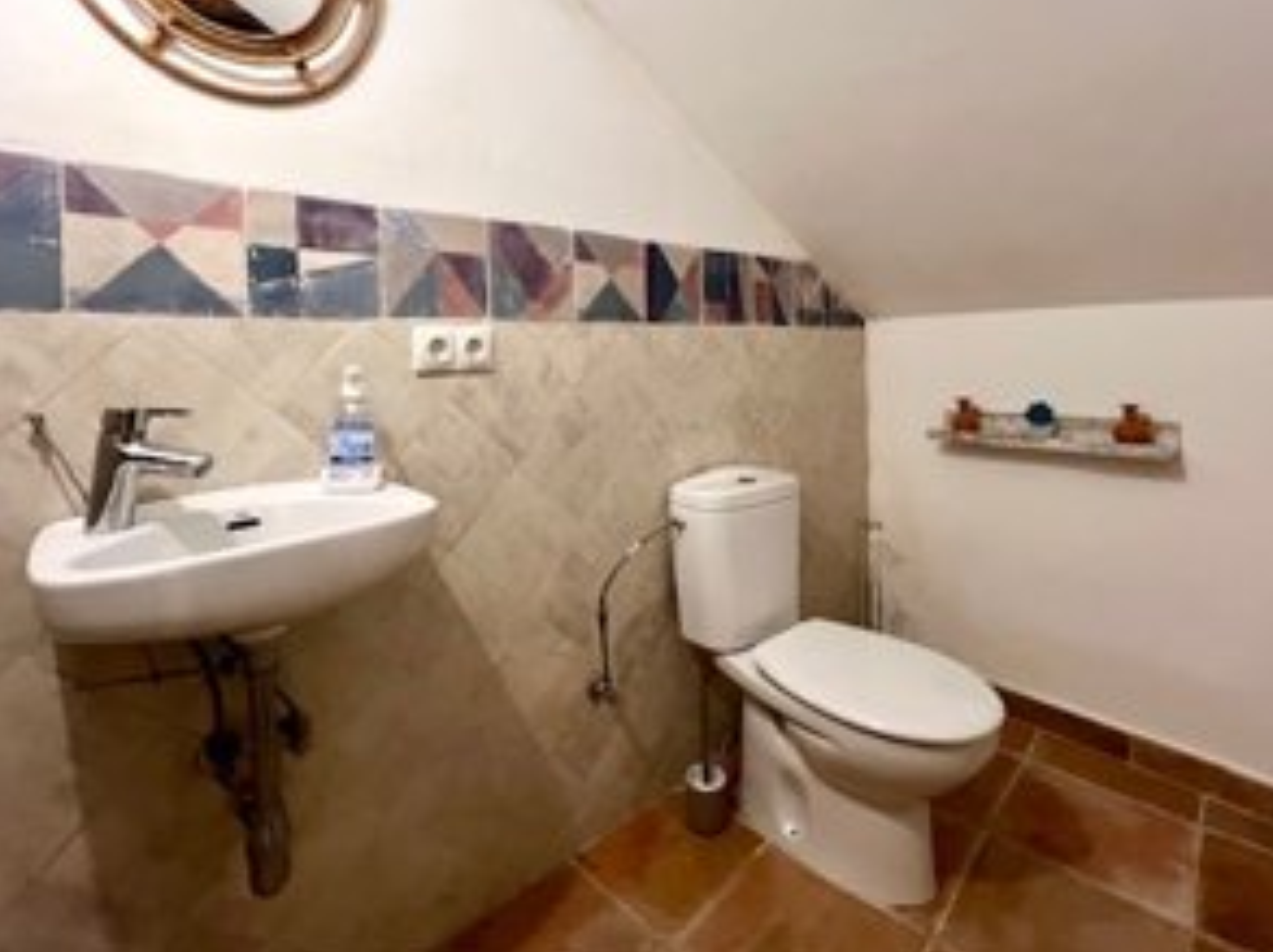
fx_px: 588
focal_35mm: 16
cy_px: 374
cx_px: 634
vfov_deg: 77.0
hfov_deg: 94.6
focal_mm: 1.57
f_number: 1.8
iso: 250
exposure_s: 1/50
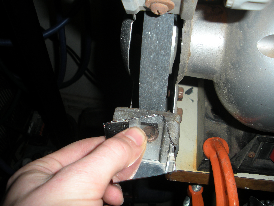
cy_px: 103
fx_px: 285
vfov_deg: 39.7
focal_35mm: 36
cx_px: 137
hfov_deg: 51.4
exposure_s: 1/60
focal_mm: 6.3
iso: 64
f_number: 3.5
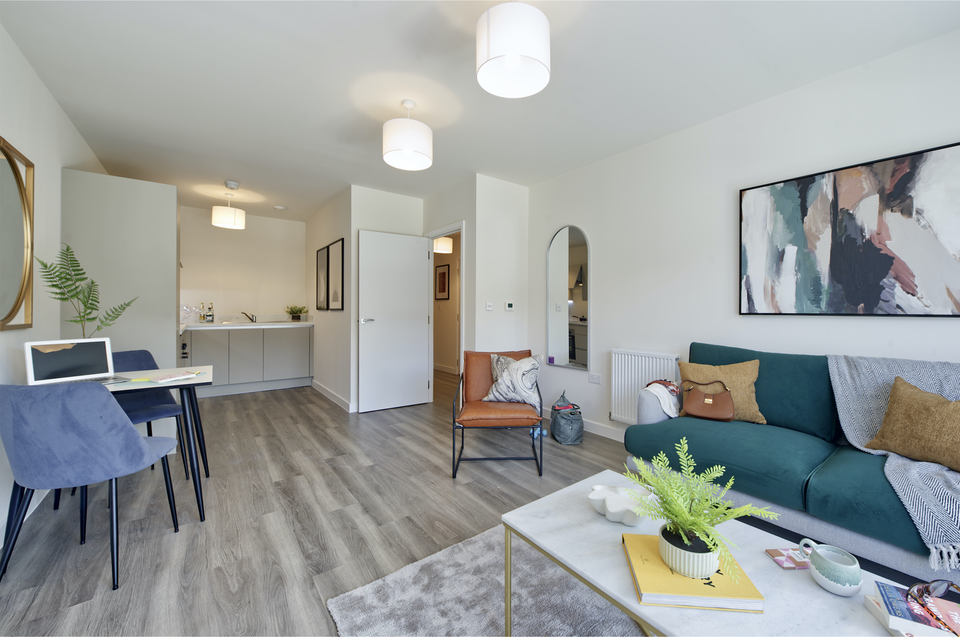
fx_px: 373
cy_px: 318
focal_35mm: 14
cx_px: 480
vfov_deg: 81.1
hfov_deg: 104.3
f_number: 8
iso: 200
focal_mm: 14
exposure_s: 1/8
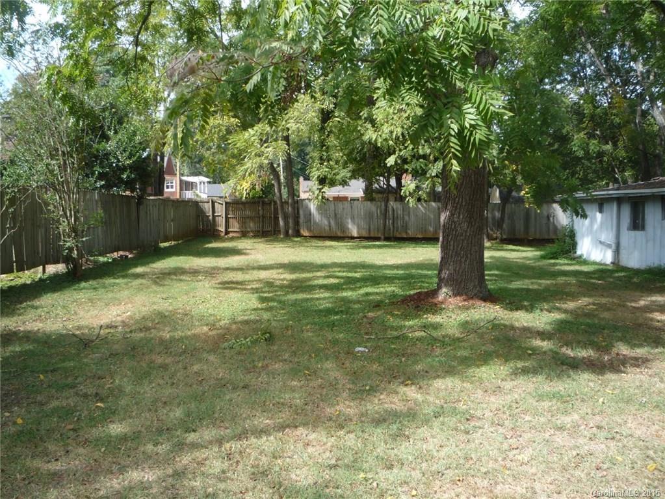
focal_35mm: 30
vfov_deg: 46.8
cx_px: 332
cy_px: 250
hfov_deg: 60.0
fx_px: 576
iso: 100
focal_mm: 5.2
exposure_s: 1/160
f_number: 4
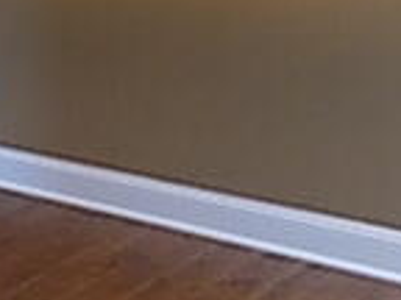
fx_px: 1182
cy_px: -144
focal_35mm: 102
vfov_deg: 13.7
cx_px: -28
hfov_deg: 18.6
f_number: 3.1
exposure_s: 1/30
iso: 360
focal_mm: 4
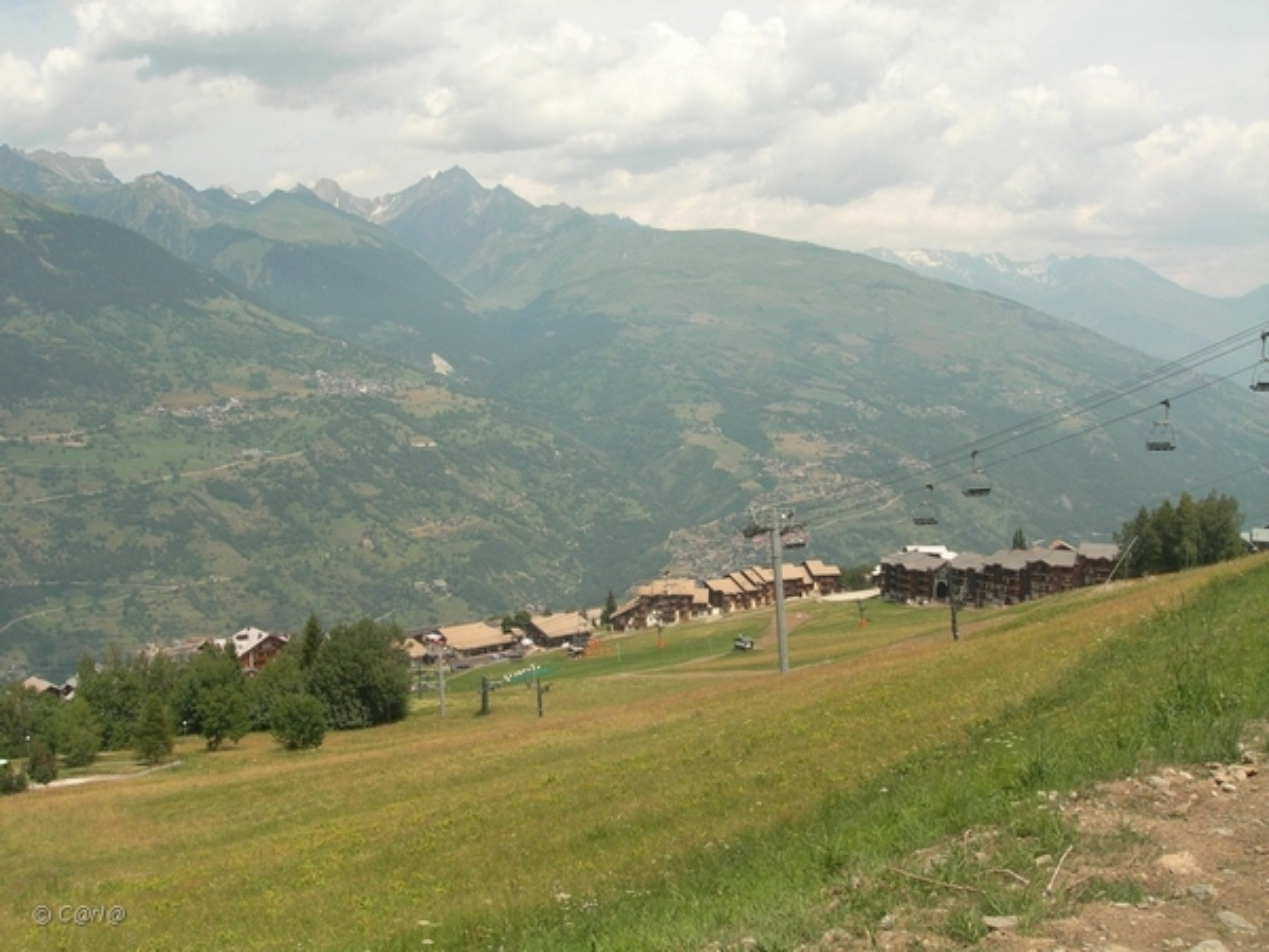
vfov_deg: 37.7
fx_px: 1393
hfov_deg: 49.0
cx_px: 634
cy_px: 476
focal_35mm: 38
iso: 50
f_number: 4.8
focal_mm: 7.8
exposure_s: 1/446
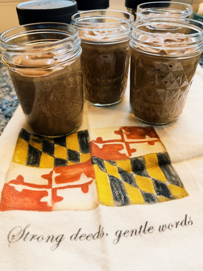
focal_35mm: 24
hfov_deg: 56.8
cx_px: 102
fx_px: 188
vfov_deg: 71.6
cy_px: 136
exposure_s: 1/60
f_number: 1.78
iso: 160
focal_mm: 6.76
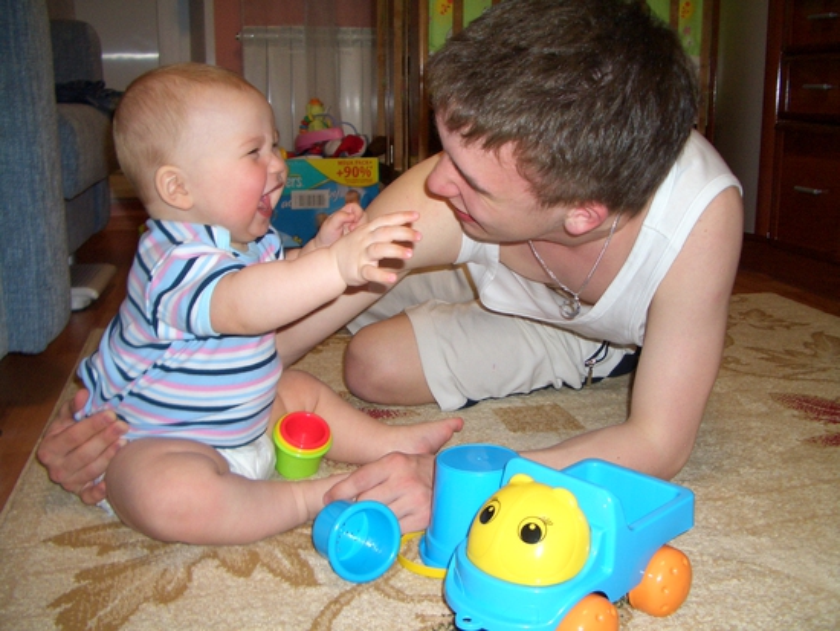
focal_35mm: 35
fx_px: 850
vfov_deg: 40.7
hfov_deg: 52.6
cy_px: 316
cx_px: 420
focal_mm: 5.8
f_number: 2.6
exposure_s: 1/60
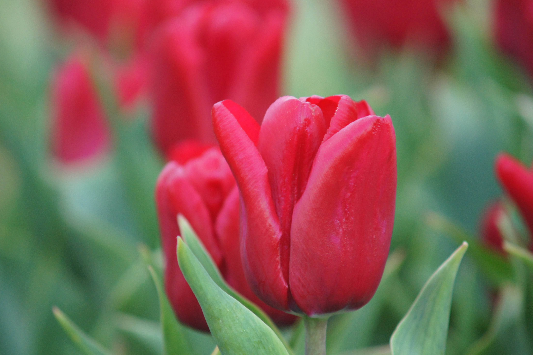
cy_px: 196
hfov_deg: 6.2
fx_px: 4915
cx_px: 238
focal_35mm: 332
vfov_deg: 4.1
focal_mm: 200
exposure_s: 1/320
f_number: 4
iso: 1600
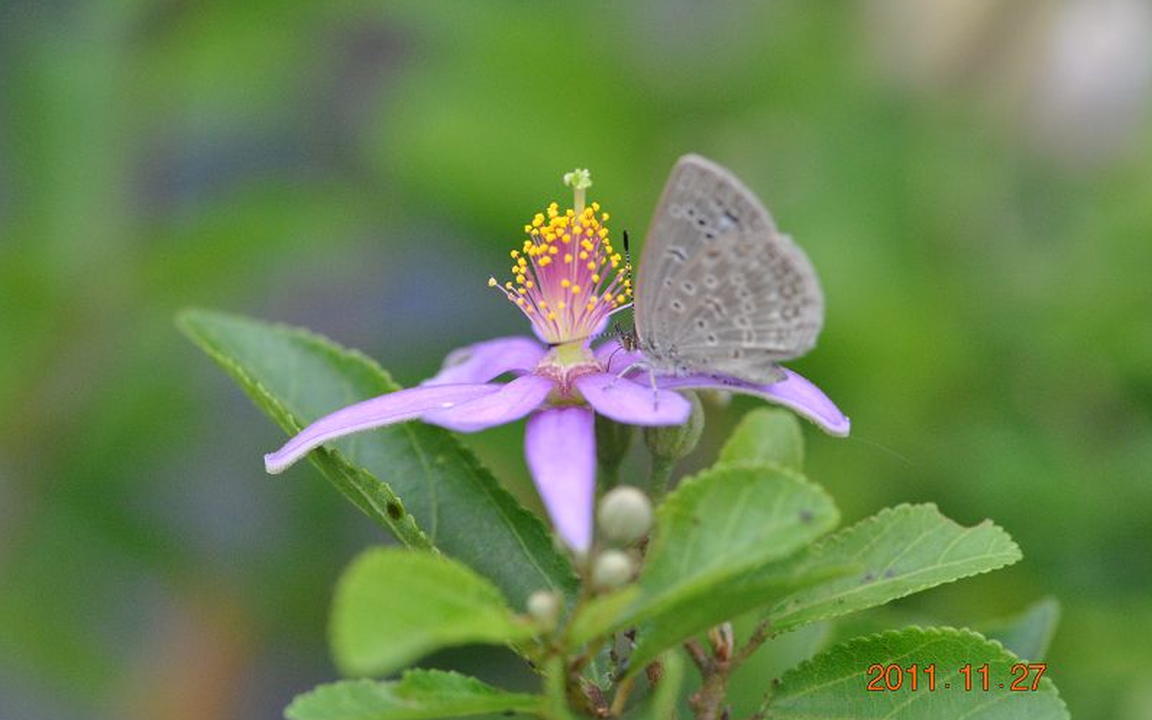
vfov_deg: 8.1
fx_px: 5072
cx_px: 577
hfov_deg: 13.0
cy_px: 348
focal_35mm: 162
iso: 800
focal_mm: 105
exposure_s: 1/200
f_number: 5
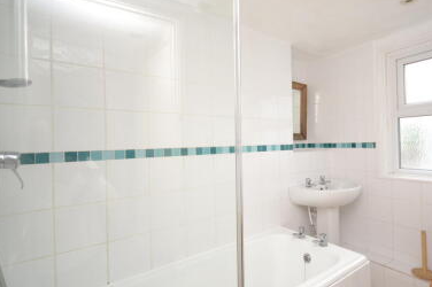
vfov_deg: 64.4
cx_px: 250
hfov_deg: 86.3
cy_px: 139
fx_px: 228
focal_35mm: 19
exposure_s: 1/60
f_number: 4
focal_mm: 10
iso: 400
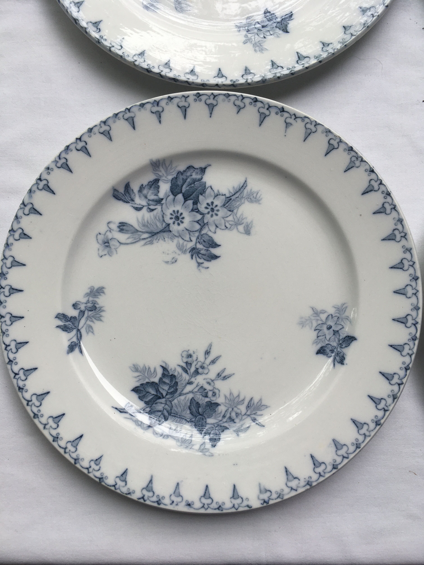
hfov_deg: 48.2
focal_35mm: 29
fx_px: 474
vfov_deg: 61.7
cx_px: 212
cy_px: 282
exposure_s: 1/262
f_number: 2.2
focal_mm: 4.15
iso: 25
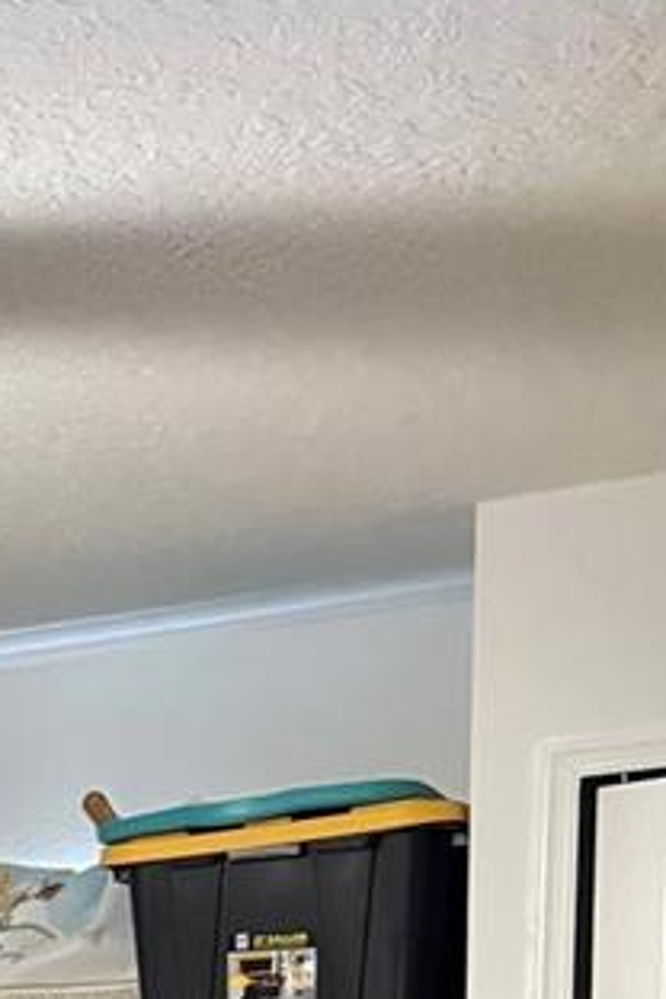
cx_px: -650
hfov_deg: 11.8
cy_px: 1732
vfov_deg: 16.7
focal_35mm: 104
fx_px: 2886
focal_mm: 5.96
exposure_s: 1/60
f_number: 1.6
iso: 500
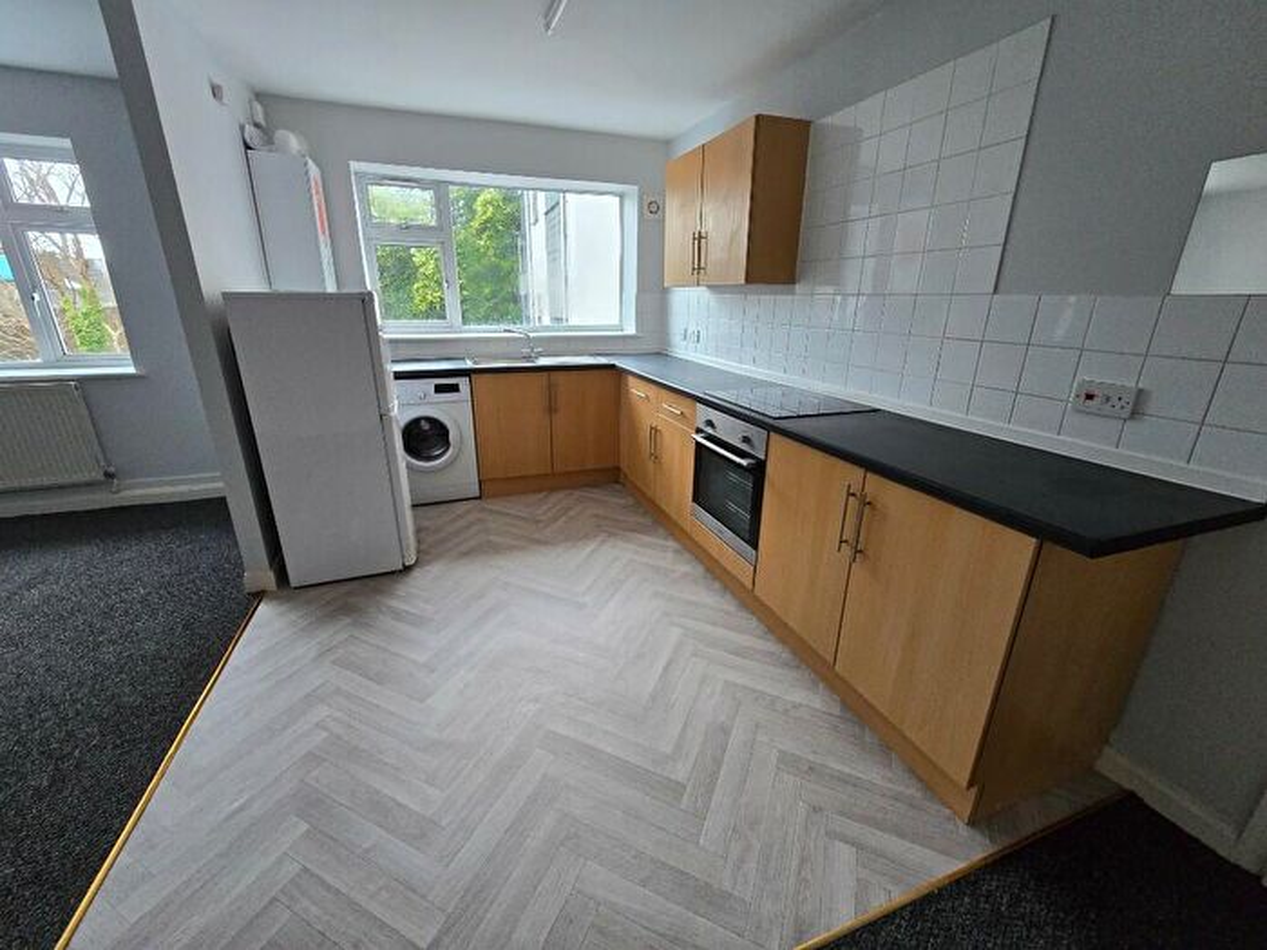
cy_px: 475
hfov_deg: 106.2
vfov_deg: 89.9
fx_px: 476
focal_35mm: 13
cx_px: 634
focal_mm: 2.2
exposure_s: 1/100
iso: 320
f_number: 2.2
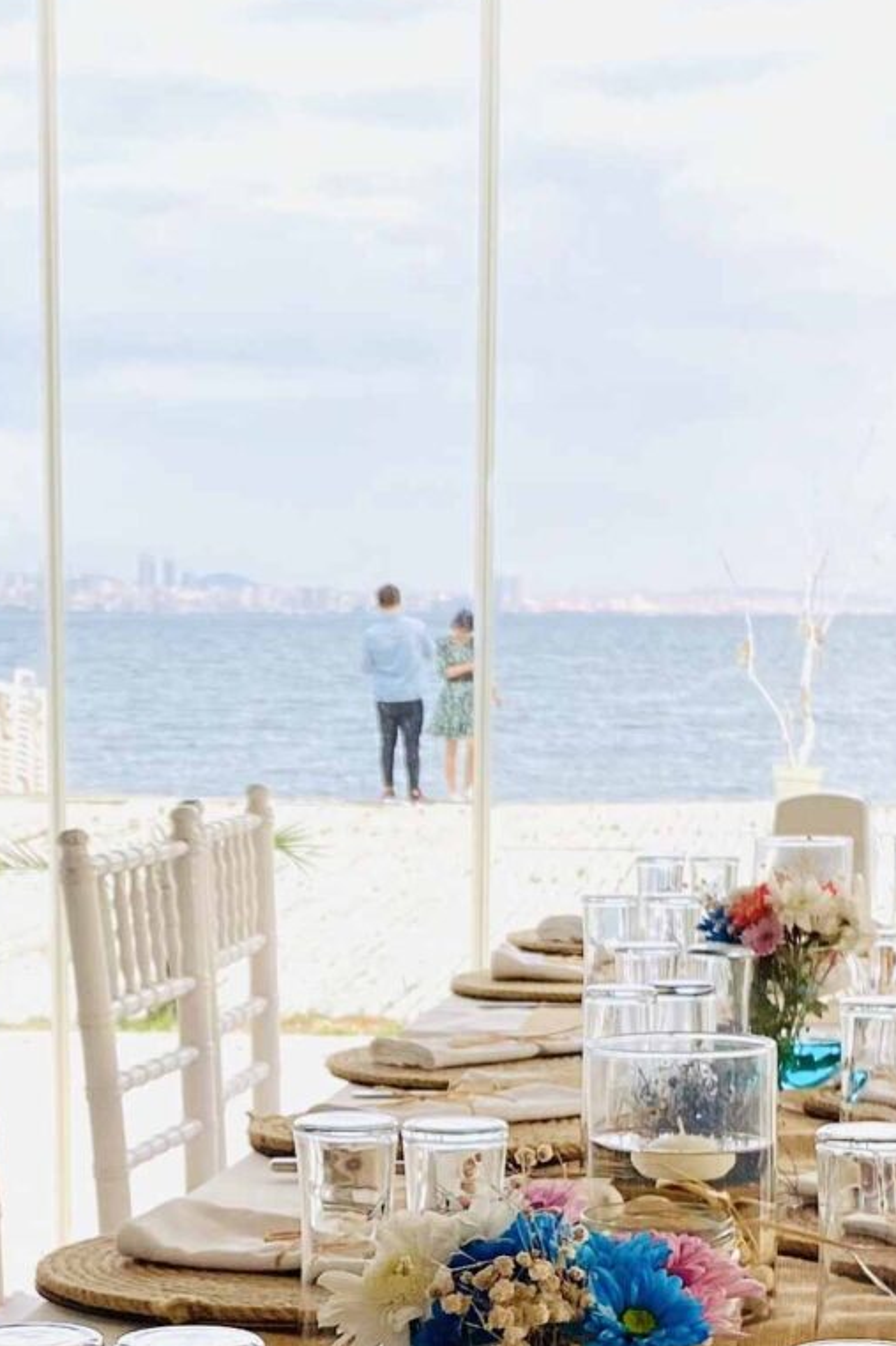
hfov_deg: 15.0
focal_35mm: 91
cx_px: 292
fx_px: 3399
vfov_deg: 21.9
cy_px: 1192
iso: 64
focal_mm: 4.25
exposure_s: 1/122
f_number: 1.8
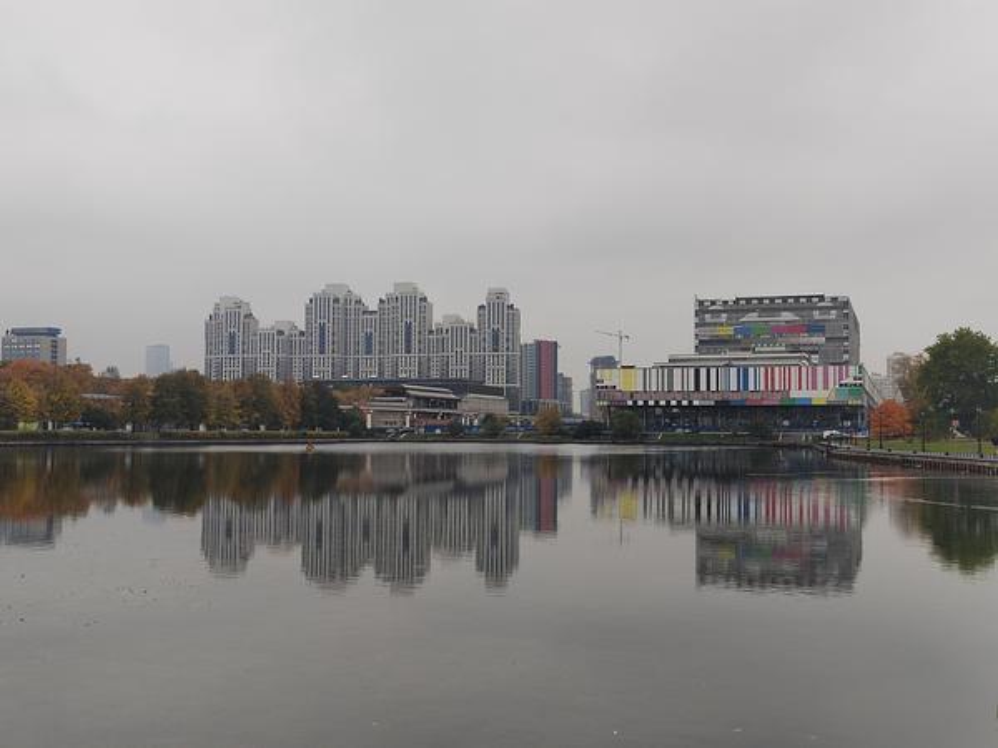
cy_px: 374
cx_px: 499
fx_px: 1153
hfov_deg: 46.8
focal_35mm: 40
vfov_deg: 36.0
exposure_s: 1/661
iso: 591
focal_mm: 5.52
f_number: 1.9
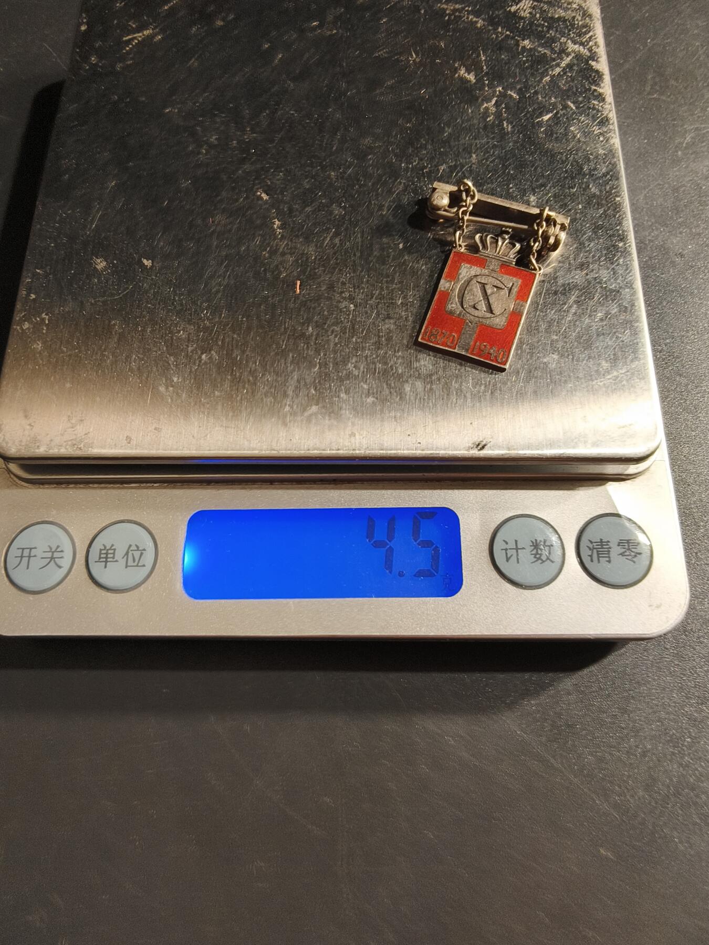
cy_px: 472
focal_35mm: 23
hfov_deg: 58.9
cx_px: 354
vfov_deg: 73.9
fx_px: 628
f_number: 2
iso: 160
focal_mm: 2.32
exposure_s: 1/50
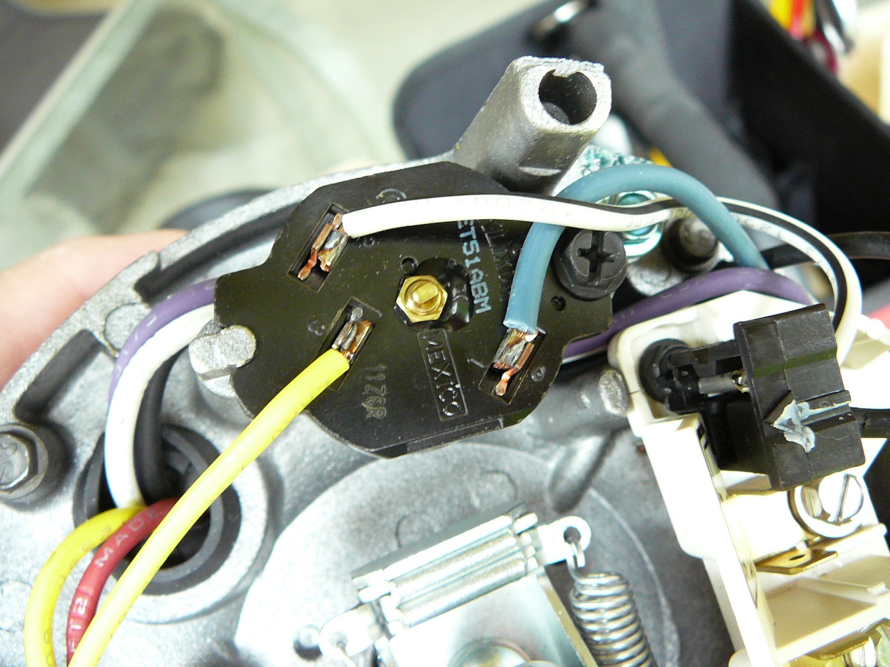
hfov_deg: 52.6
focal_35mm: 35
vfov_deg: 40.7
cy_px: 334
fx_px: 900
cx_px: 445
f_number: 2.8
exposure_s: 1/8
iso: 200
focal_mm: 5.2
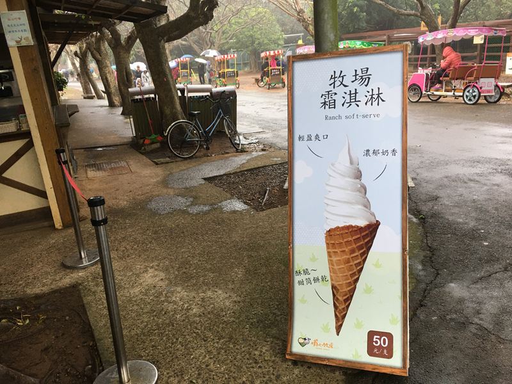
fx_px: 429
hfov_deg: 61.7
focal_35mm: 29
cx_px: 256
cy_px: 192
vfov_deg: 48.2
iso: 32
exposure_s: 1/30
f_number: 2.2
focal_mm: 4.15
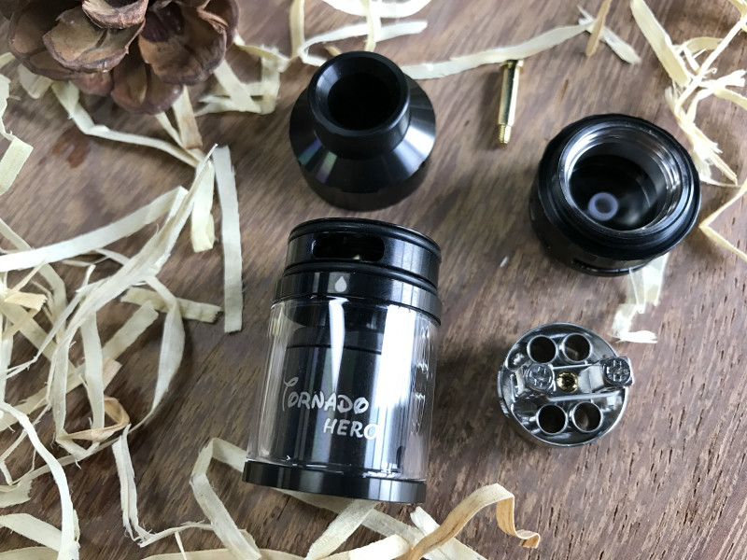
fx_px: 604
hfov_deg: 63.4
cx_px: 374
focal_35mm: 28
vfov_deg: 49.7
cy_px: 280
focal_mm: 3.99
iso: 32
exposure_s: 1/33
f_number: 1.8
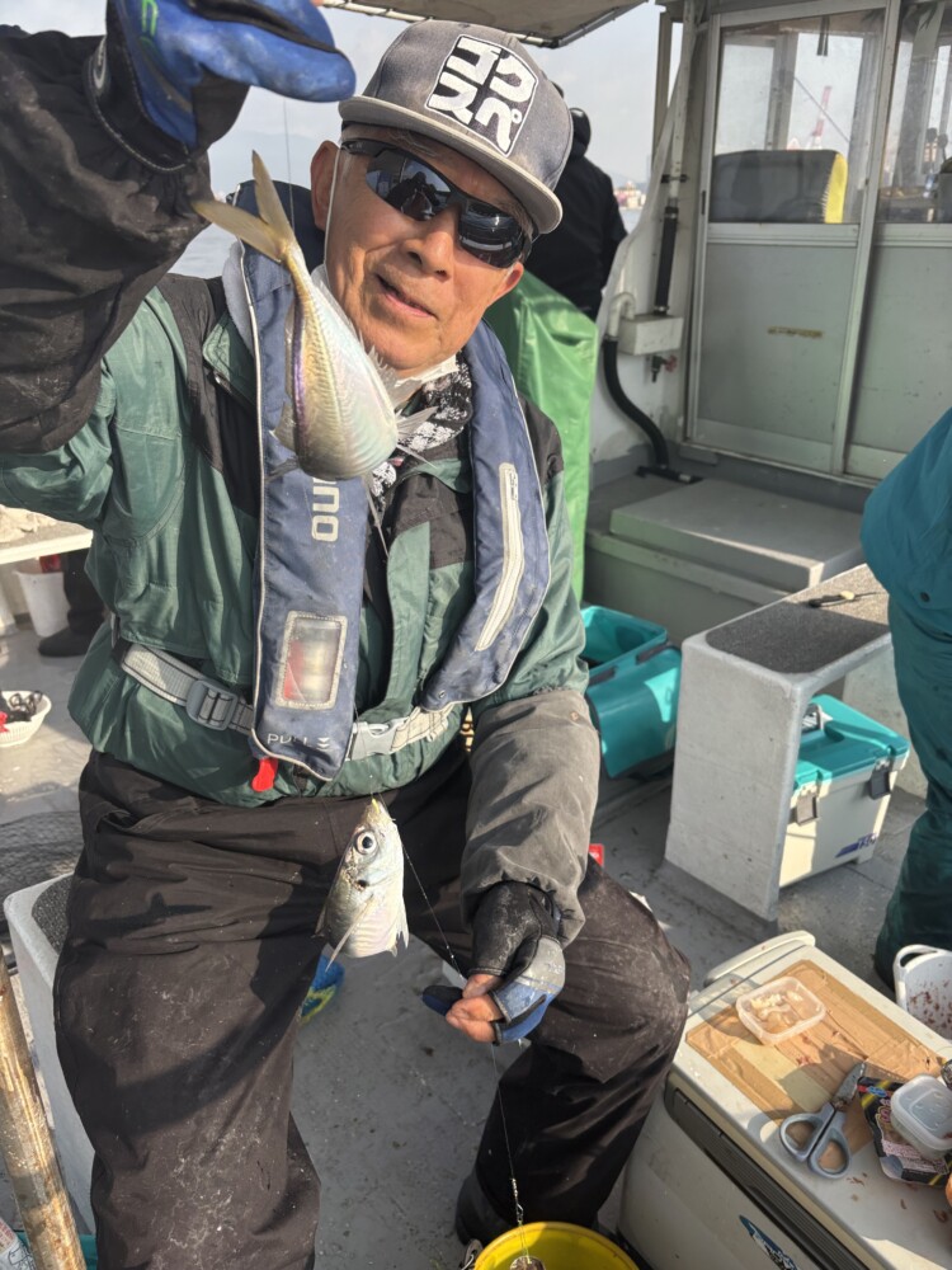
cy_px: 635
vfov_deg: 67.3
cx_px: 476
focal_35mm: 26
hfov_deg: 53.1
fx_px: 953
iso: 50
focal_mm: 5.96
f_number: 1.6
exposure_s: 1/1751
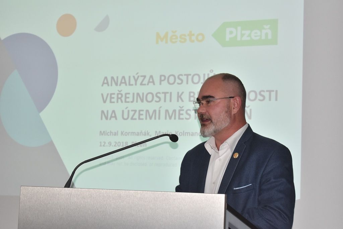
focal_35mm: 82
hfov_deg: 24.6
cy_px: 114
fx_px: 786
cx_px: 172
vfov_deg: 16.6
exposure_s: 1/100
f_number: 5.6
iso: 1000
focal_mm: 55
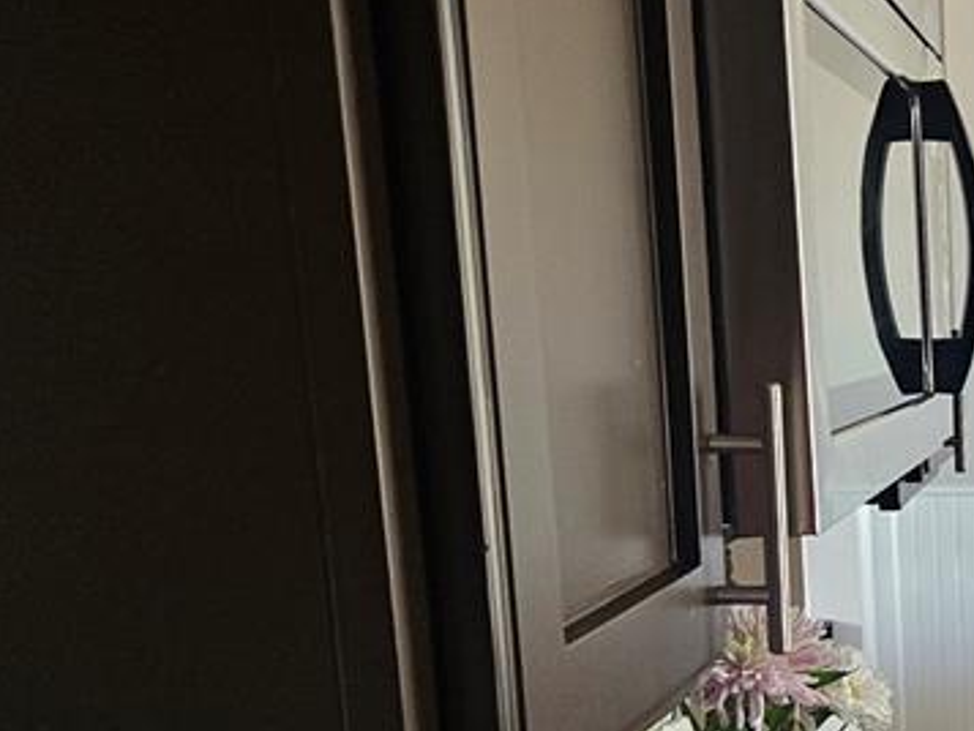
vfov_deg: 21.7
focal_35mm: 66
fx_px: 1858
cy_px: 664
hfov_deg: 25.6
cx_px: 1233
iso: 250
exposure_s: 1/120
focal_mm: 5.4
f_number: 1.8
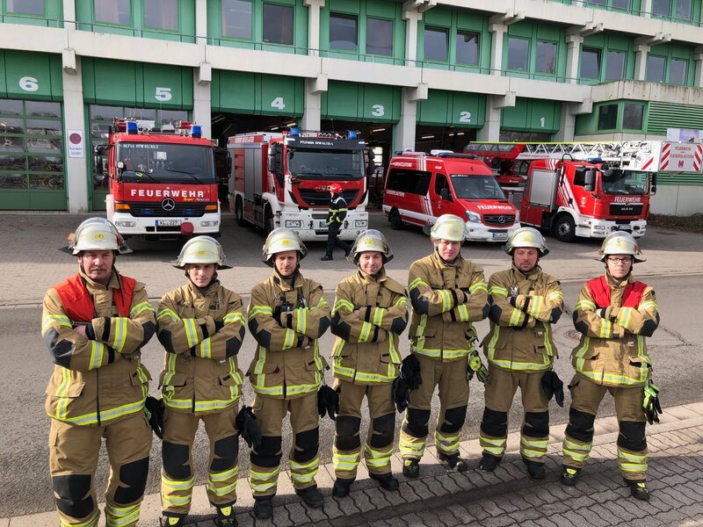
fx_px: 569
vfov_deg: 49.7
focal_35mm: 28
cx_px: 352
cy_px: 264
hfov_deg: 63.4
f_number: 1.8
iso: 20
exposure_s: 1/783
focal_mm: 3.99
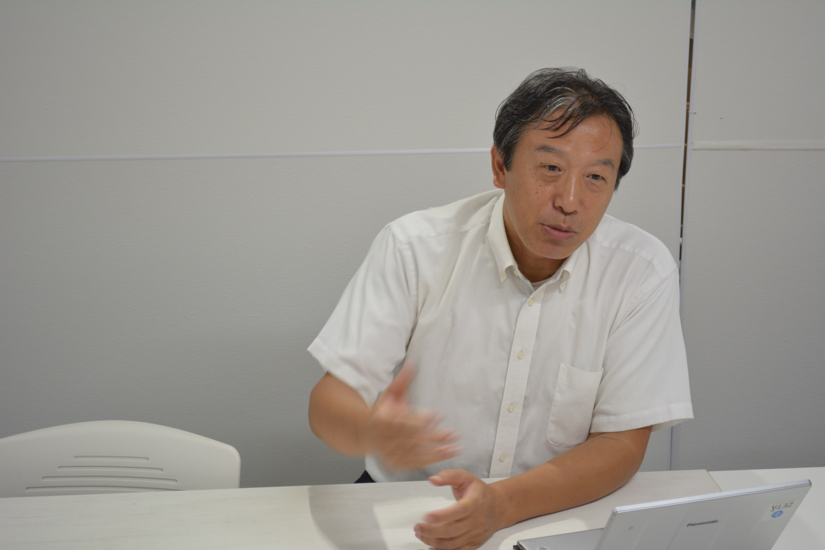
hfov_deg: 30.5
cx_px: 412
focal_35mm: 66
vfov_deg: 20.6
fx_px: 1512
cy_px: 275
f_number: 5.3
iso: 400
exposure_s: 1/20
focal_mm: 44
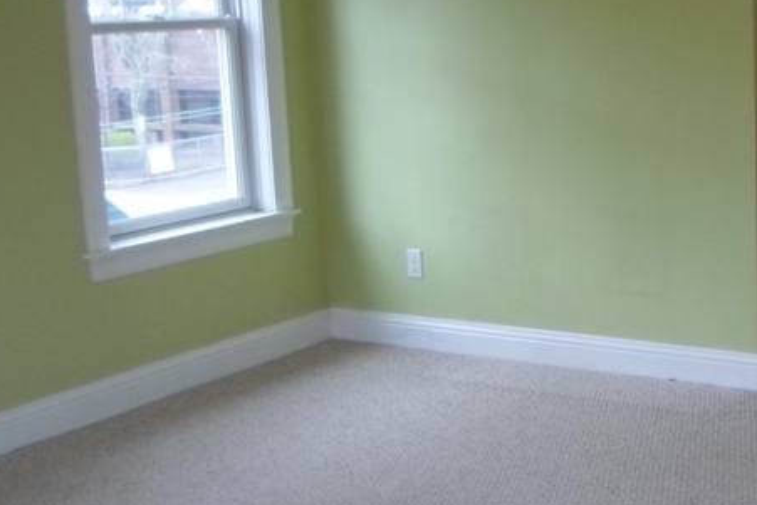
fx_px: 1241
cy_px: 205
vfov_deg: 23.0
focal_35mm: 59
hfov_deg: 32.0
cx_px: 703
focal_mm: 4.5
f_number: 2.5
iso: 80
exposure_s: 1/30
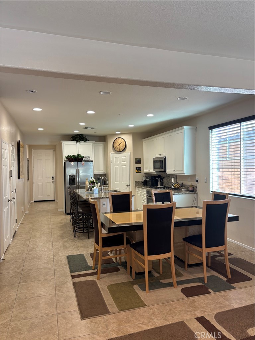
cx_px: 128
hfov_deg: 53.1
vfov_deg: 67.3
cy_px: 170
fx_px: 255
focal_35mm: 26
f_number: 1.6
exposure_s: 1/60
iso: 80
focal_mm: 5.96
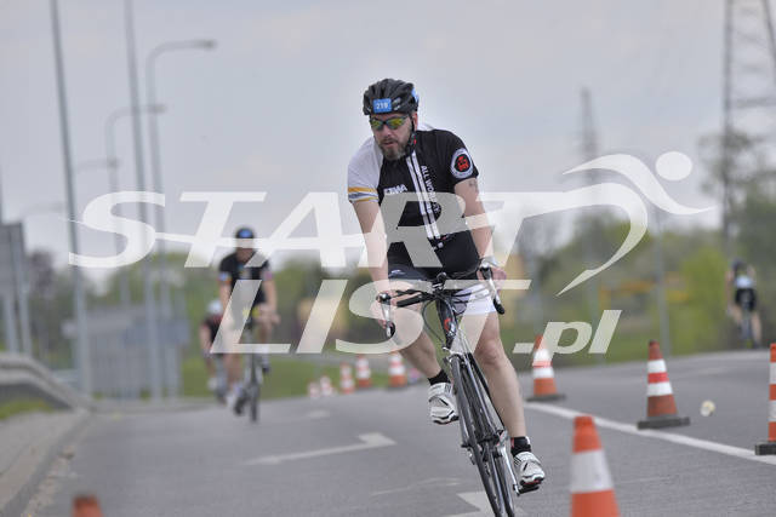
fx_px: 6899
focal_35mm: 320
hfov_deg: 6.4
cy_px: 258
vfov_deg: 4.3
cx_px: 388
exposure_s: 1/1600
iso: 400
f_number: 5.6
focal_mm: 320
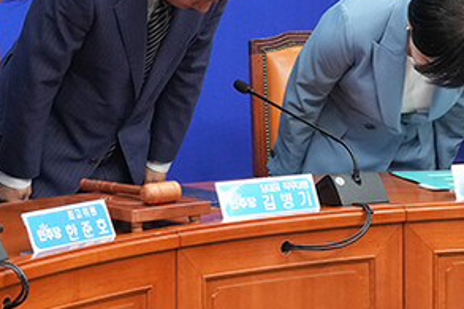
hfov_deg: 14.1
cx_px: 43
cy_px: 4
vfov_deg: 9.5
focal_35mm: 144
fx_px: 1855
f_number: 6.3
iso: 3200
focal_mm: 44
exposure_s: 1/200
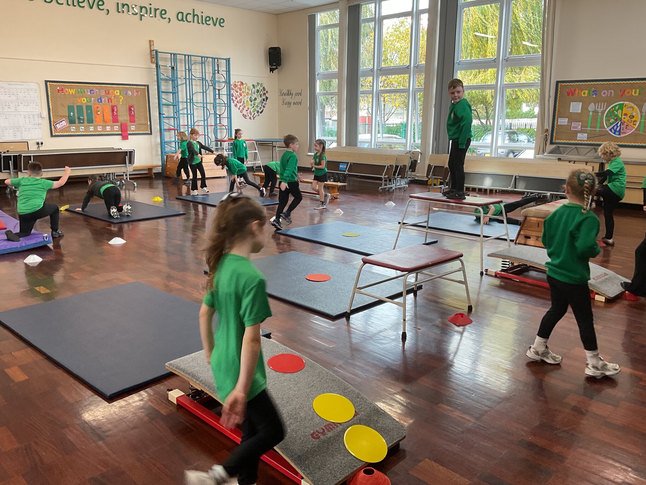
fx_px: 541
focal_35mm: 29
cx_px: 323
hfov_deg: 61.7
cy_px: 242
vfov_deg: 48.2
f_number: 1.8
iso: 40
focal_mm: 3
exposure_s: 1/50
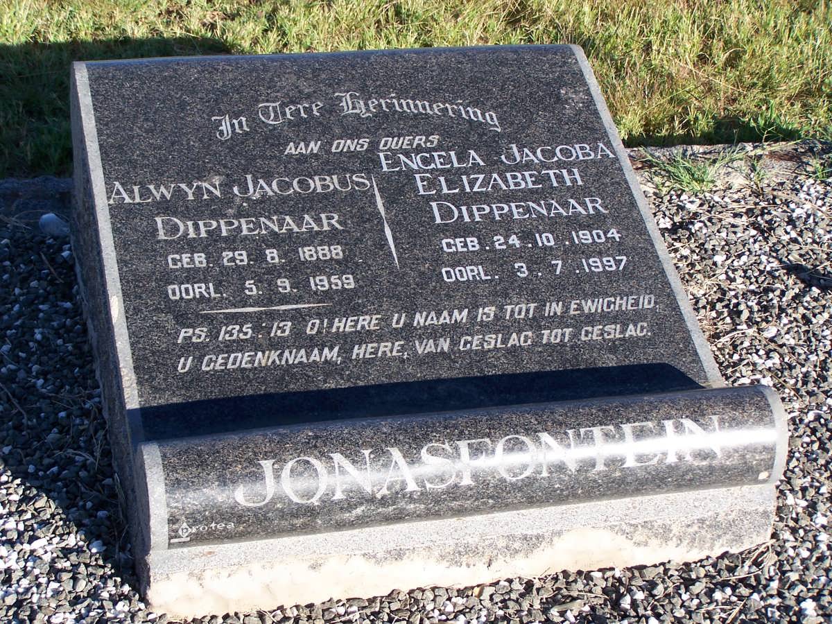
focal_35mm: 69
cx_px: 416
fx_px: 1658
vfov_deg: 21.3
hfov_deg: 28.2
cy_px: 312
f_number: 3.2
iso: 80
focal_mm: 11.5
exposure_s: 1/500
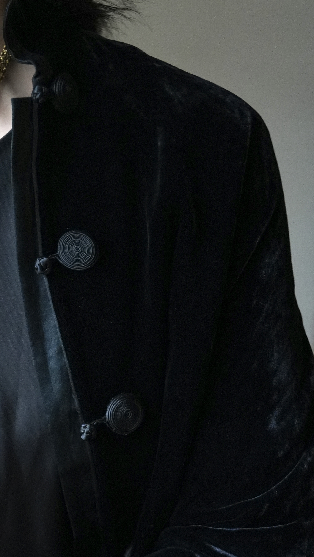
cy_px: 464
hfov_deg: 6.5
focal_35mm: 186
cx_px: 11
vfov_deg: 11.5
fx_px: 2753
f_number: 2.8
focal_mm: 90
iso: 2500
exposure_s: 1/100
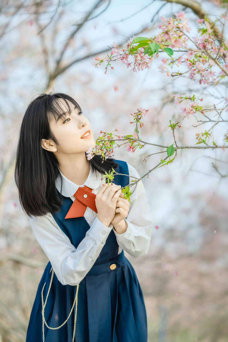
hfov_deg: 12.0
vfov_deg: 17.9
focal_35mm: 114
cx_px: 114
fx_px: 1083
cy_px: 171
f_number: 2.8
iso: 50
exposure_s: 1/160
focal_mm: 115
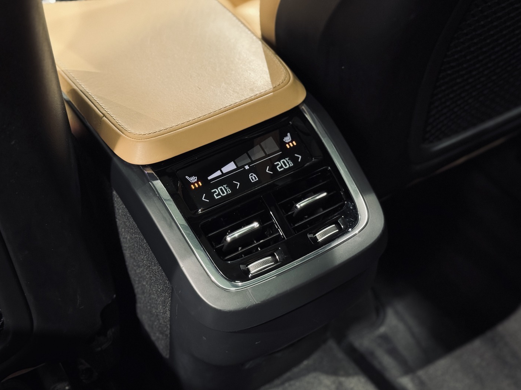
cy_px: 199
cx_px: 258
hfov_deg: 38.9
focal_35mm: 49
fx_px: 737
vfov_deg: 29.7
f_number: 1.78
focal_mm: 6.76
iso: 500
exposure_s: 1/25
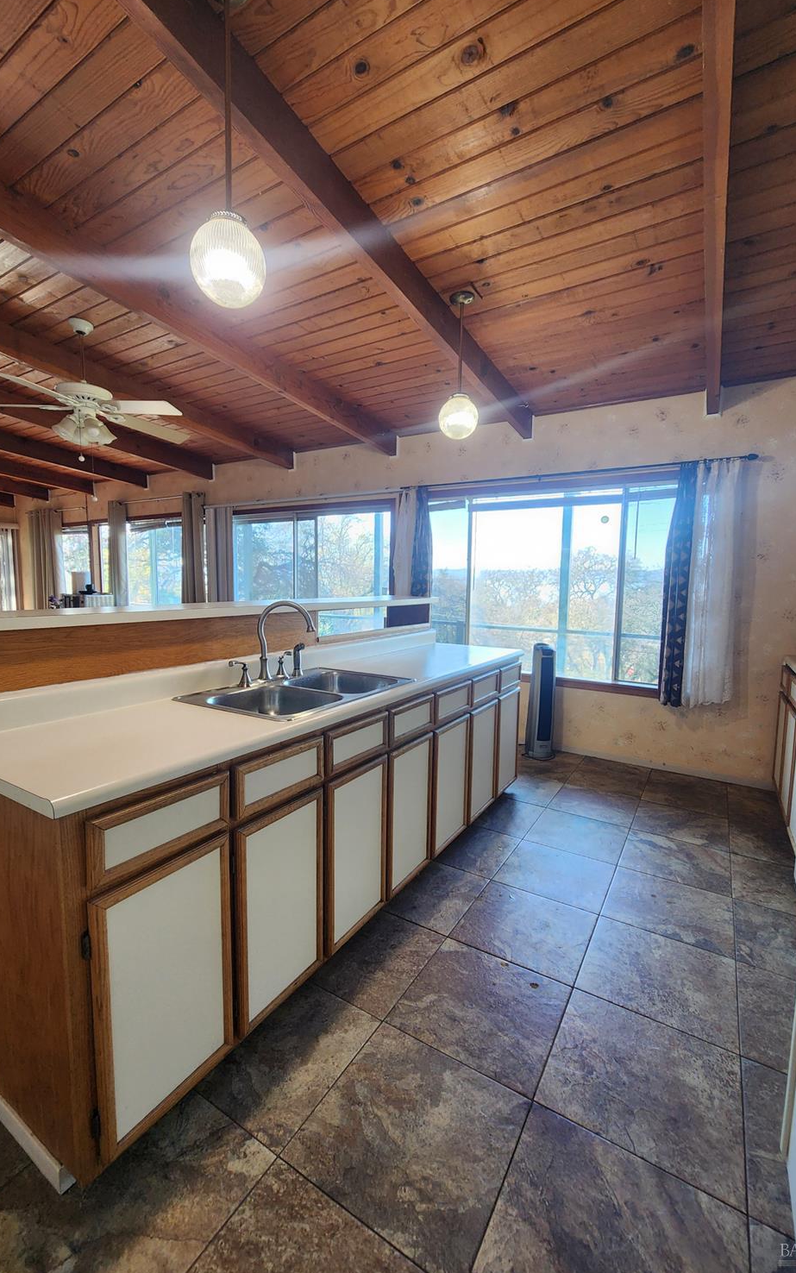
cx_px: 365
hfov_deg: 78.5
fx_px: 486
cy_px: 634
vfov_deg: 105.3
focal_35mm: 14
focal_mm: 2.2
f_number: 2.2
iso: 200
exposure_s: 1/60
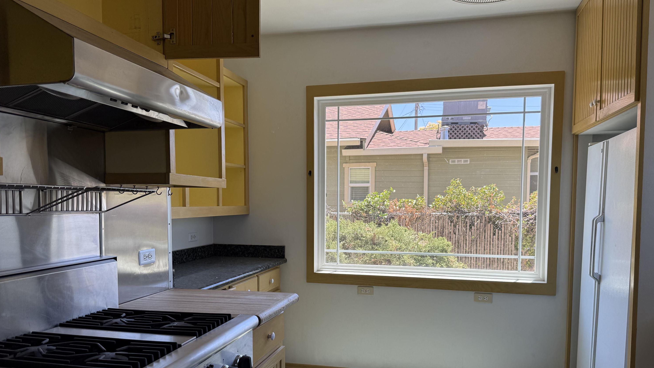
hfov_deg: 69.9
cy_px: 229
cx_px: 336
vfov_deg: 42.6
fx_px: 468
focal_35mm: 27
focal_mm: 6.76
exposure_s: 1/397
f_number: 1.78
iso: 80
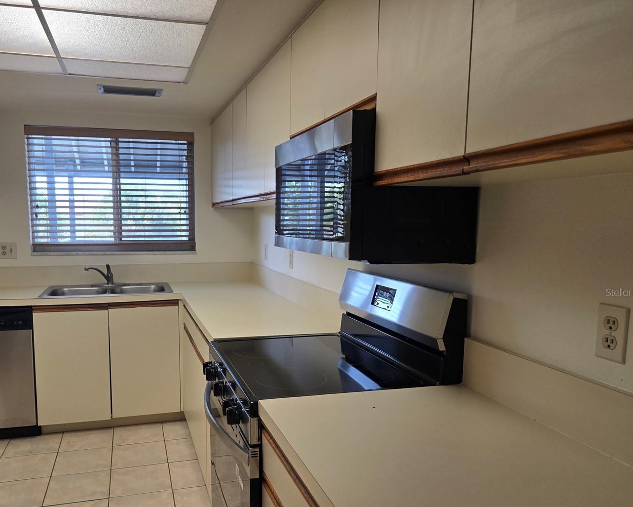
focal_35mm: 28
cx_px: 258
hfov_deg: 61.8
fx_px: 524
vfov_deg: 51.3
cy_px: 292
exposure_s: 1/120
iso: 50
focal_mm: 5.4
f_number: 1.8
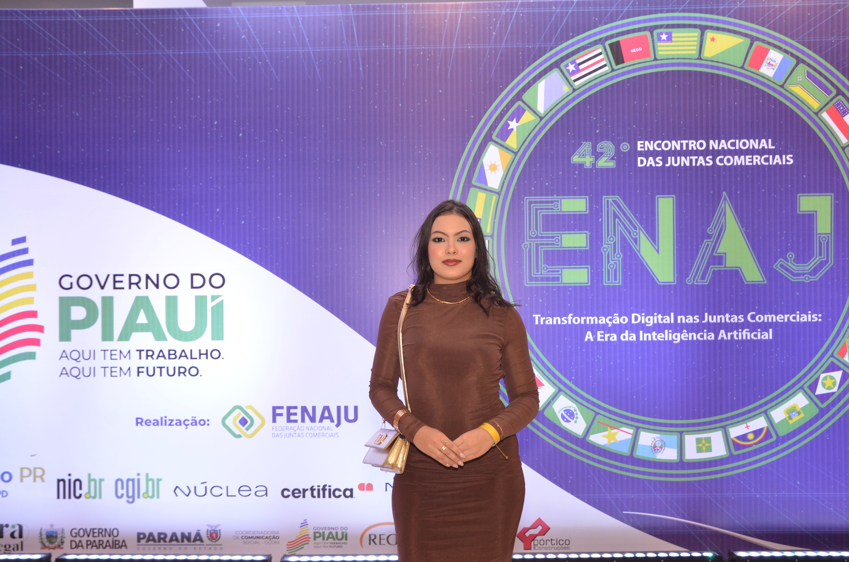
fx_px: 847
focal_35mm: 36
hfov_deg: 53.2
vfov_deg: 36.7
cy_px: 281
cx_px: 424
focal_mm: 24
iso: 1250
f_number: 8
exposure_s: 1/60
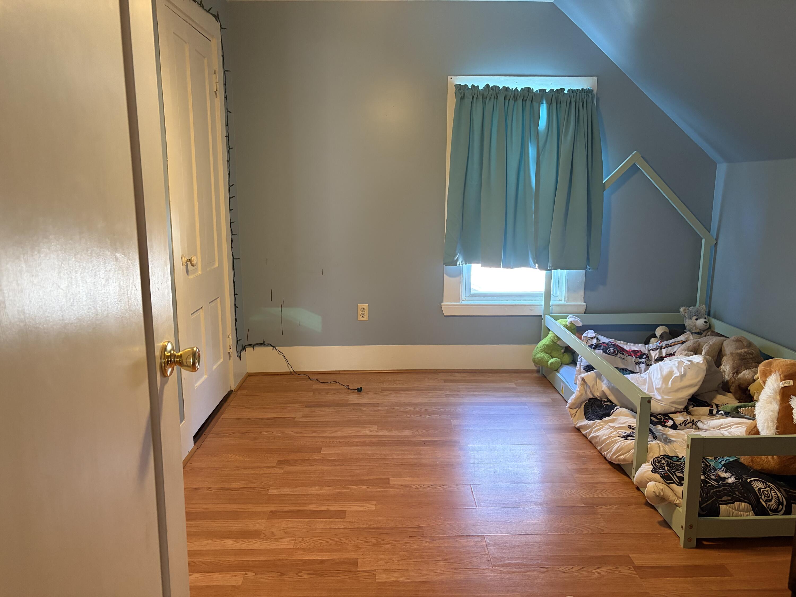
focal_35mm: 26
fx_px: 598
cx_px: 398
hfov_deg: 67.3
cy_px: 298
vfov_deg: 53.1
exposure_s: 1/60
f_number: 1.6
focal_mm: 5.96
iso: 400
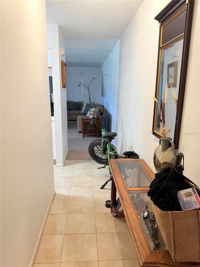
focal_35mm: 24
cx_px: 100
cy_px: 134
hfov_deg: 56.8
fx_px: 185
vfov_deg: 71.6
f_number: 1.78
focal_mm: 6.76
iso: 160
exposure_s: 1/60
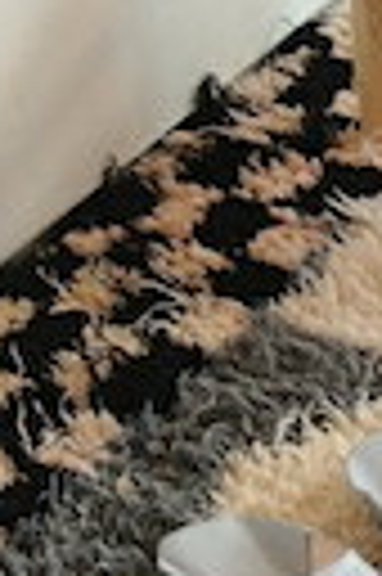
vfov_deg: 13.5
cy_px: 238
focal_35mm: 152
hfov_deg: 9.0
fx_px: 2426
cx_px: 265
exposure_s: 1/80
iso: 400
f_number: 3.5
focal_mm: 10
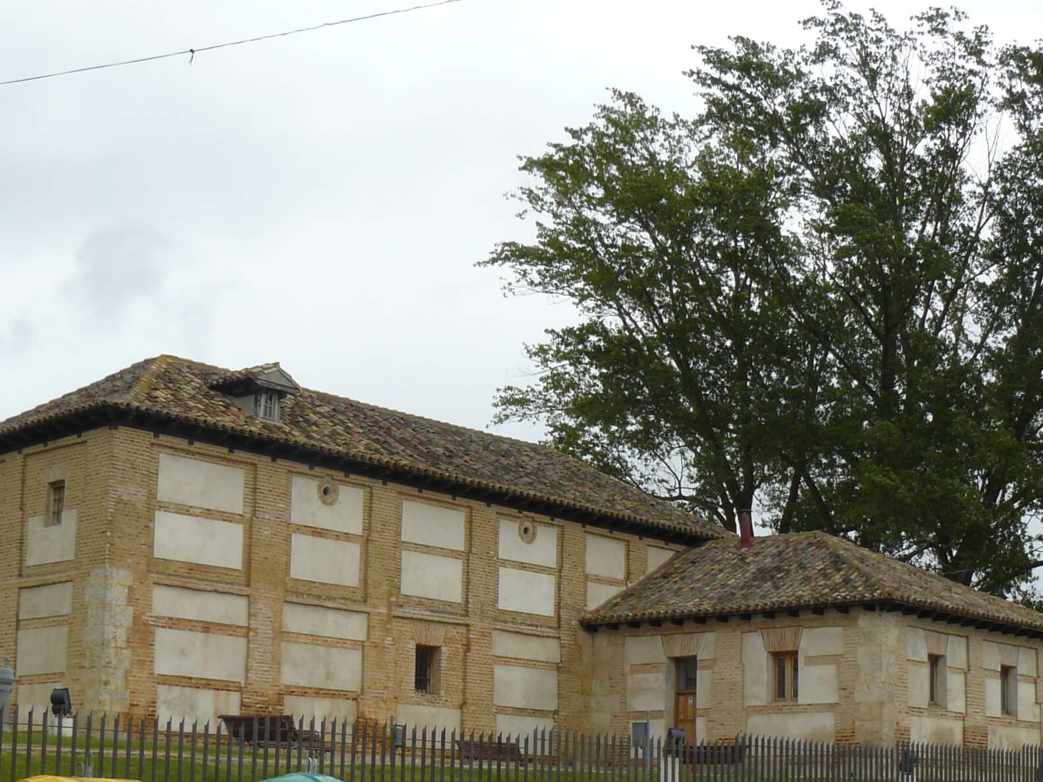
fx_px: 1748
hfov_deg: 33.2
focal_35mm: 58
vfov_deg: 24.9
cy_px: 604
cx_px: 505
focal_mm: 6
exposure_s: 1/320
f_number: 5.6
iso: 100
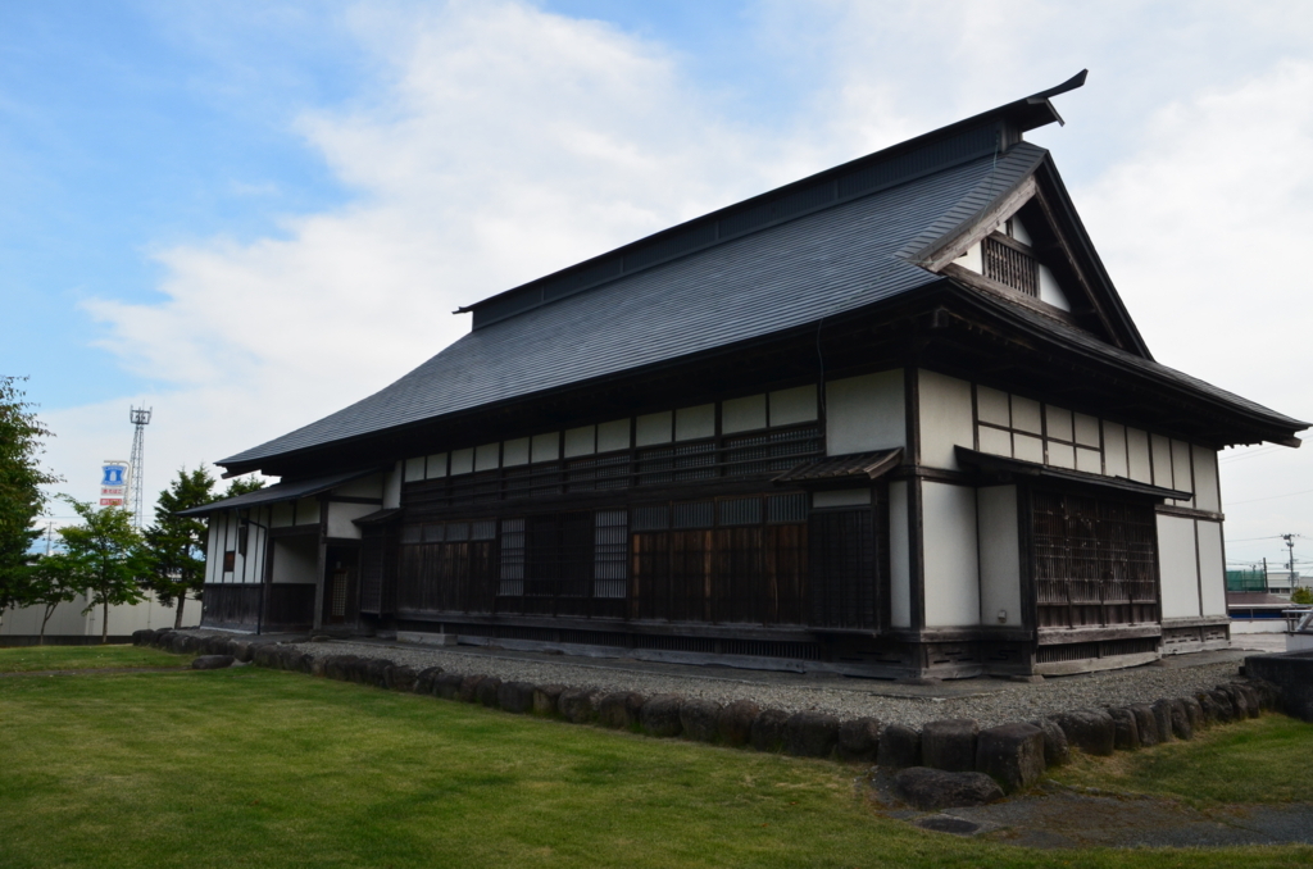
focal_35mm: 27
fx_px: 983
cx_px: 656
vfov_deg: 47.7
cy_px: 434
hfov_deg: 67.5
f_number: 10
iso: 400
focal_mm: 18
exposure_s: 1/250
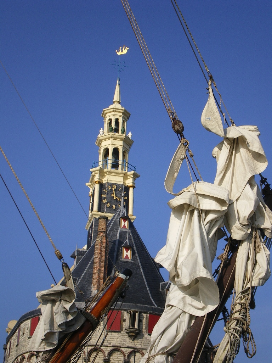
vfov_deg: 28.6
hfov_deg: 21.6
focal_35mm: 68
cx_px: 136
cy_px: 182
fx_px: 712
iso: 64
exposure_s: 1/320
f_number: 6.2
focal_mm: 11.3
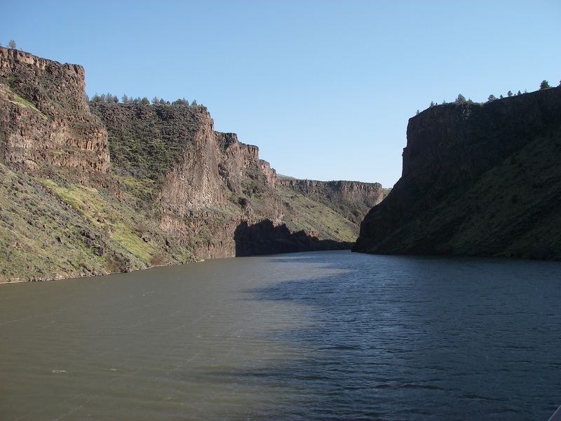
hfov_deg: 49.0
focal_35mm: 38
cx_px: 280
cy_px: 210
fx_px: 616
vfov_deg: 37.7
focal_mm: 6.3
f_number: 6.6
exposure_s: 1/125
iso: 64
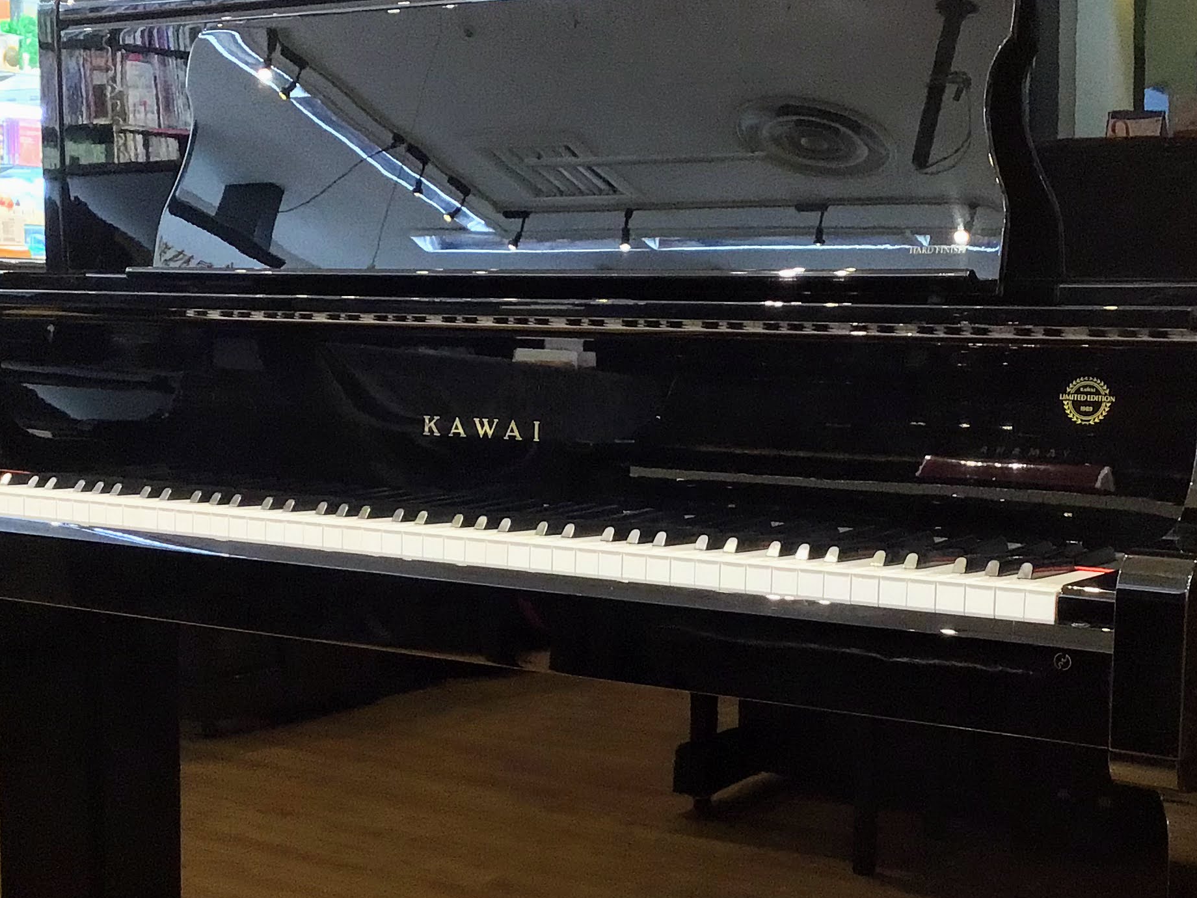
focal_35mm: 55
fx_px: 1902
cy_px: 525
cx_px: 655
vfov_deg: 26.5
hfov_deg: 34.9
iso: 200
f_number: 2.4
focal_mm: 3.3
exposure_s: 1/15
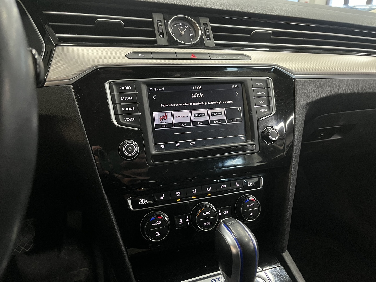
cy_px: 141
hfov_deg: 67.3
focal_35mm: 26
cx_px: 188
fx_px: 282
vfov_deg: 53.1
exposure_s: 1/58
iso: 400
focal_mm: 5.1
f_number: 1.6
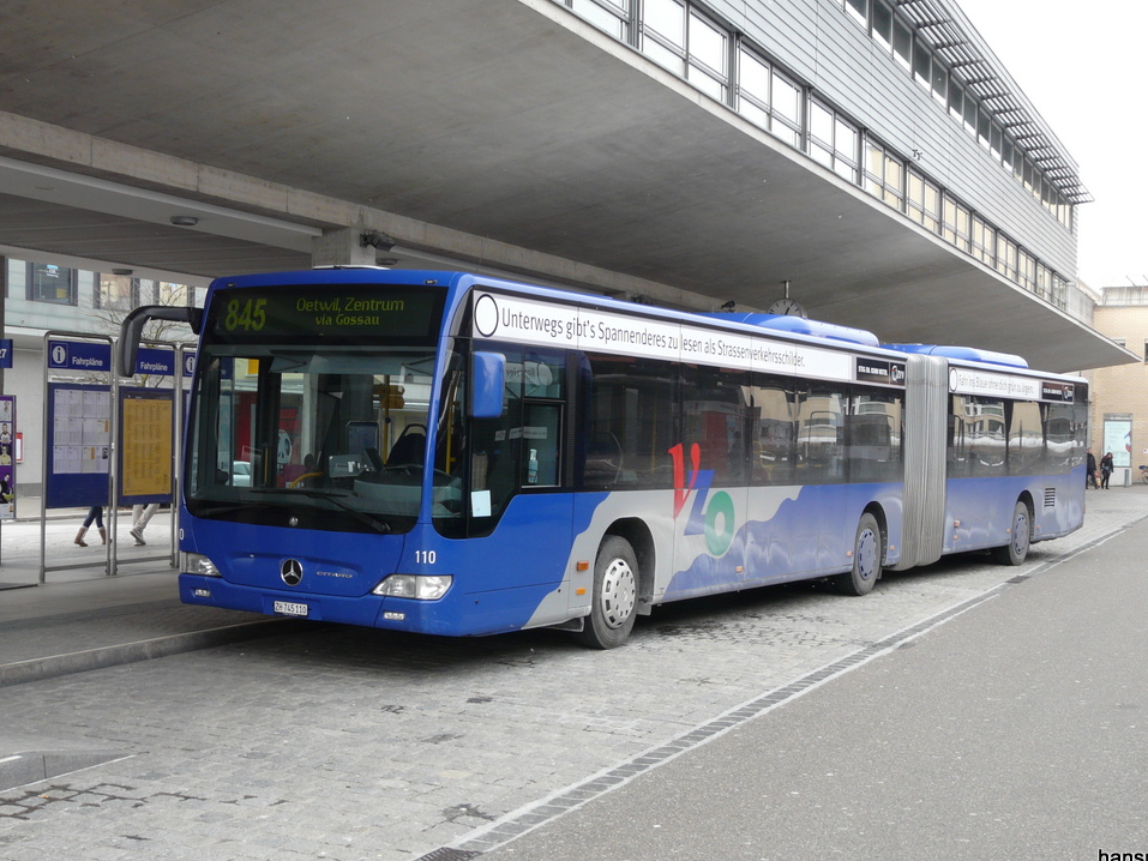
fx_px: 1559
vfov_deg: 30.9
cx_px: 596
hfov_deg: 40.4
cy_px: 444
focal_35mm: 47
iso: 100
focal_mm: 7.4
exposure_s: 1/160
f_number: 4
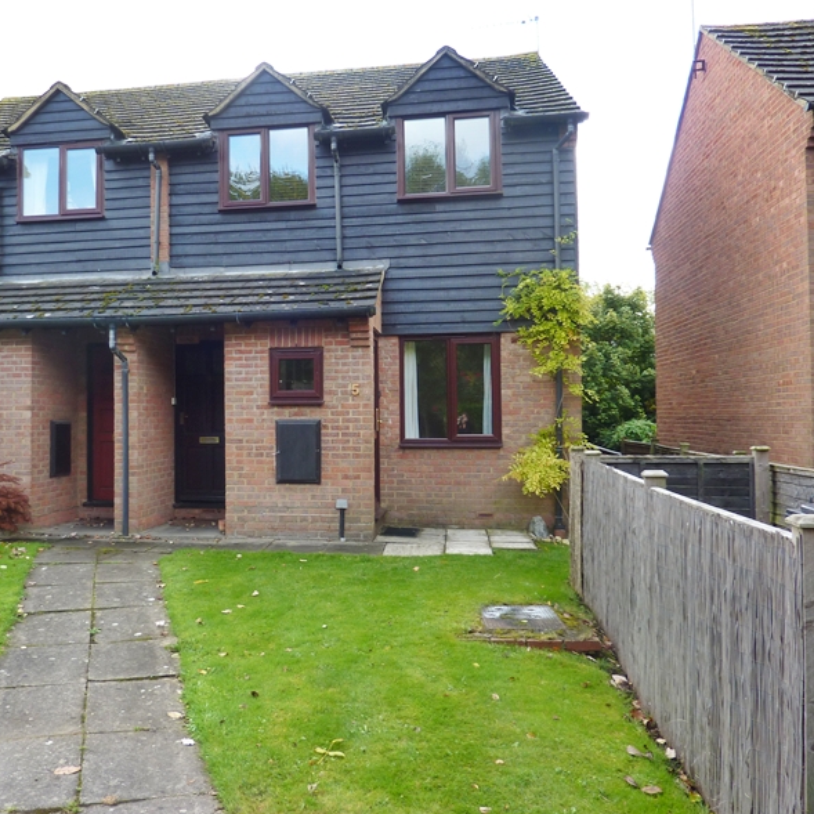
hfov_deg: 53.4
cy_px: 401
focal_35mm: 30
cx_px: 303
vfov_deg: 54.0
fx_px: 798
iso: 80
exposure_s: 1/100
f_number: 3.3
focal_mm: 4.1
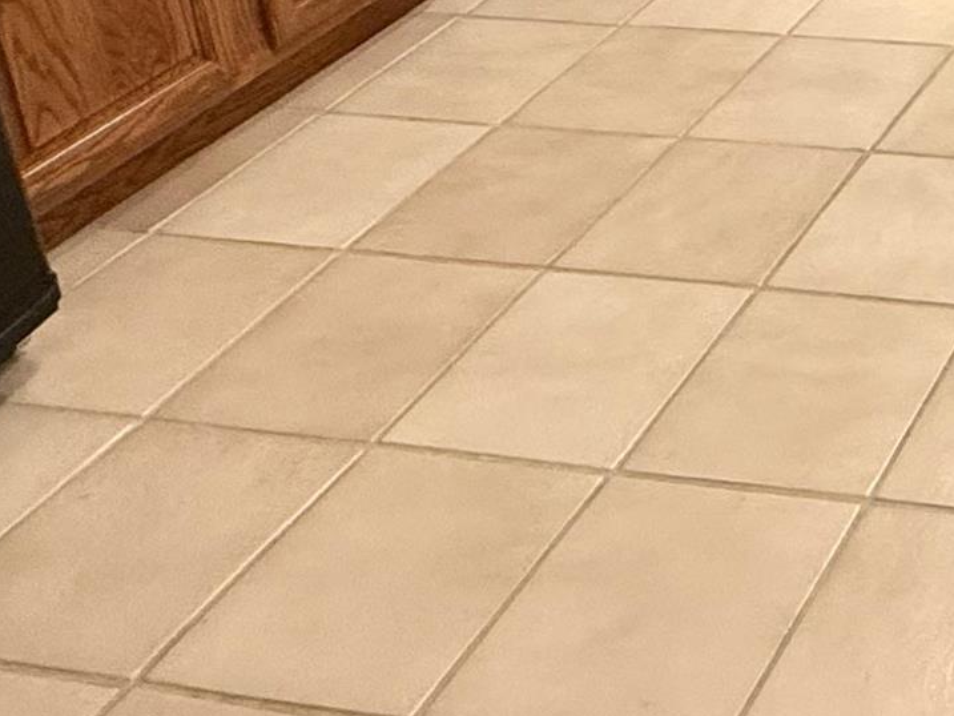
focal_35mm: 60
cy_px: -365
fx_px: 1654
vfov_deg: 20.7
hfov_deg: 25.2
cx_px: 1393
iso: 400
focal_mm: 2.22
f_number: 2.2
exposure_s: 1/60
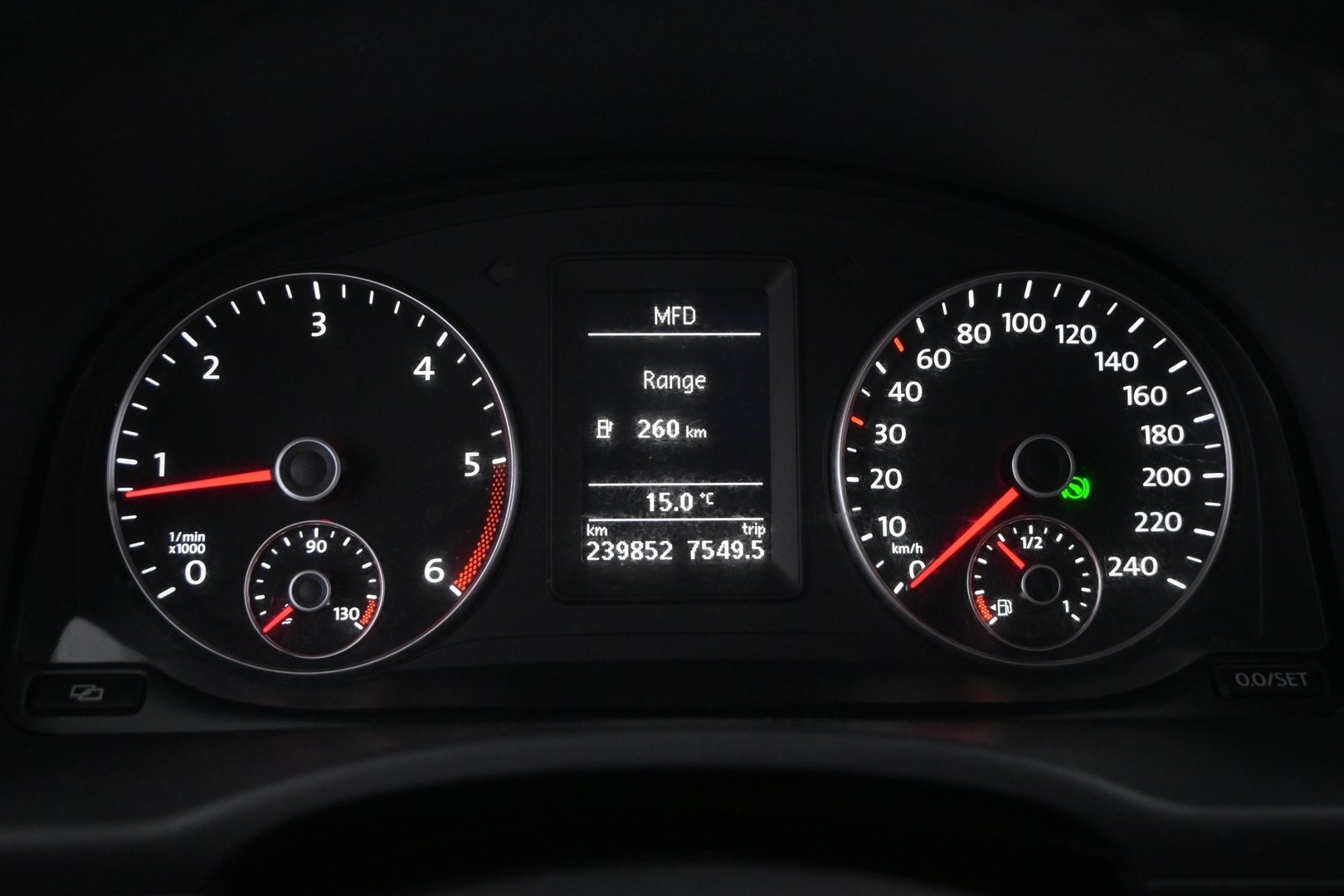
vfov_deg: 34.2
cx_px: 672
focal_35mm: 39
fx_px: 1456
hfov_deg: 49.6
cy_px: 448
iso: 2500
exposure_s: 1/60
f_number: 4.5
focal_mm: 26
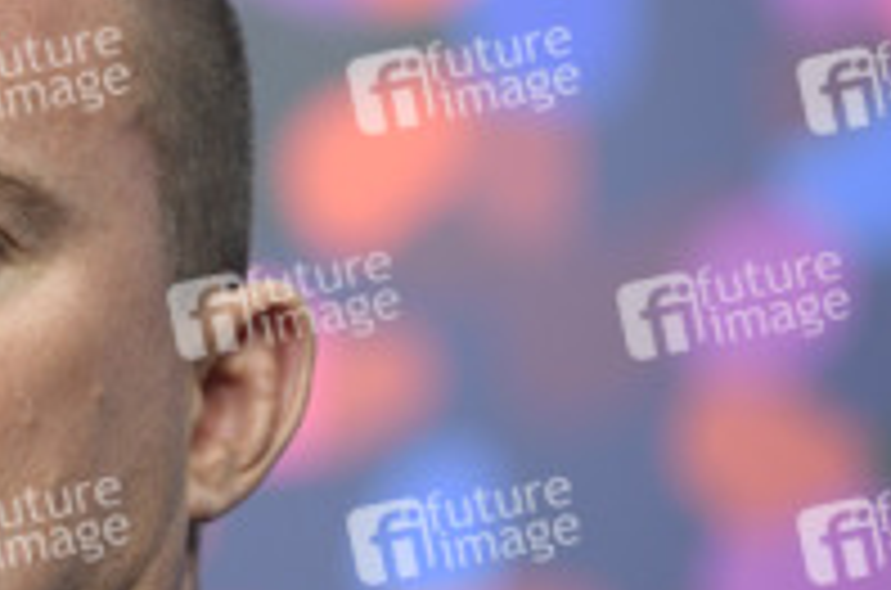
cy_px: 419
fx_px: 9580
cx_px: -106
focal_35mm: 388
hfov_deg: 5.3
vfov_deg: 3.5
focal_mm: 170
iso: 1000
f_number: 4
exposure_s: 1/250
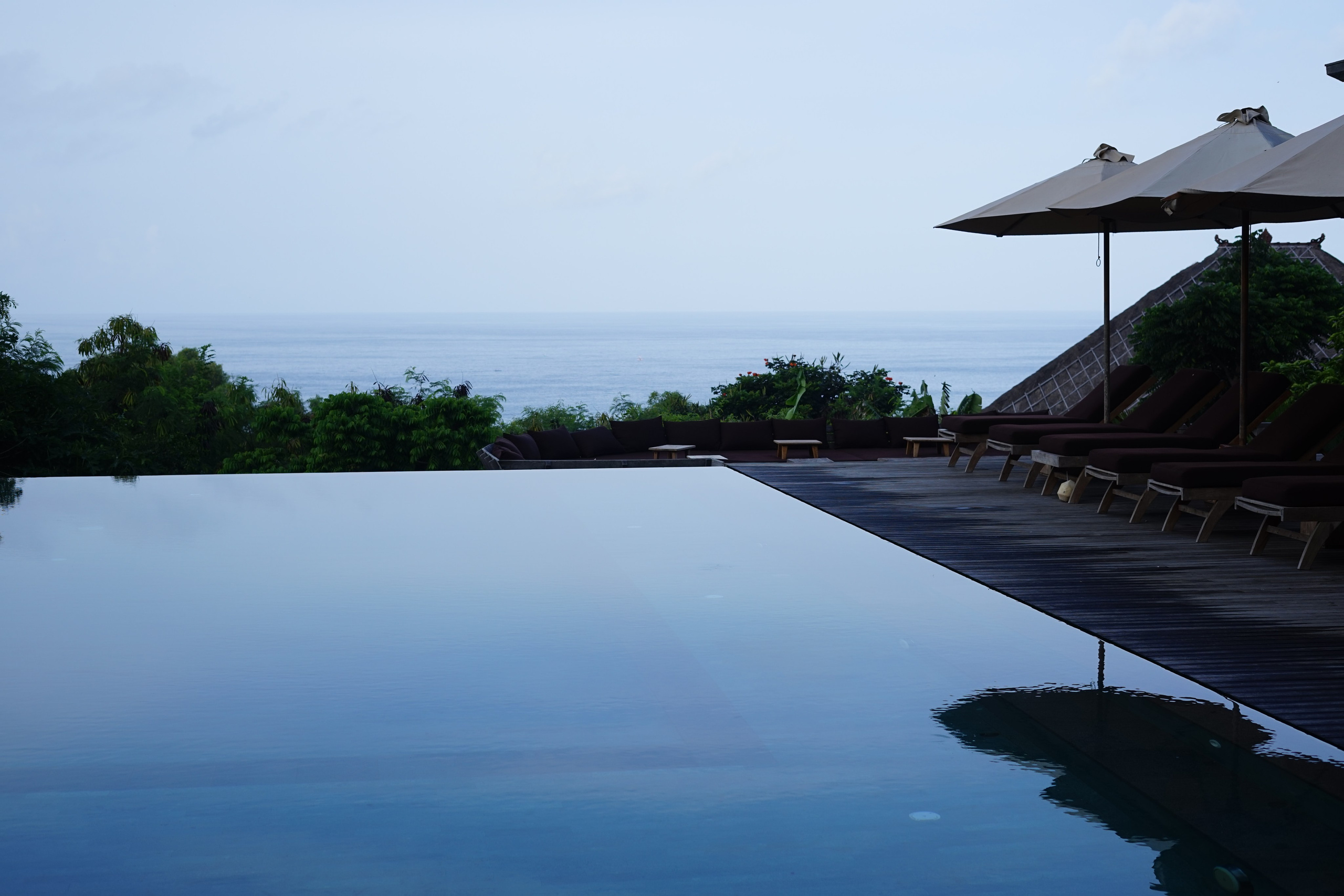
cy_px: 448
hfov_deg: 39.6
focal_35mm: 50
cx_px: 672
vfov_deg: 27.0
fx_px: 1867
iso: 100
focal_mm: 50
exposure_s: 1/500
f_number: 5
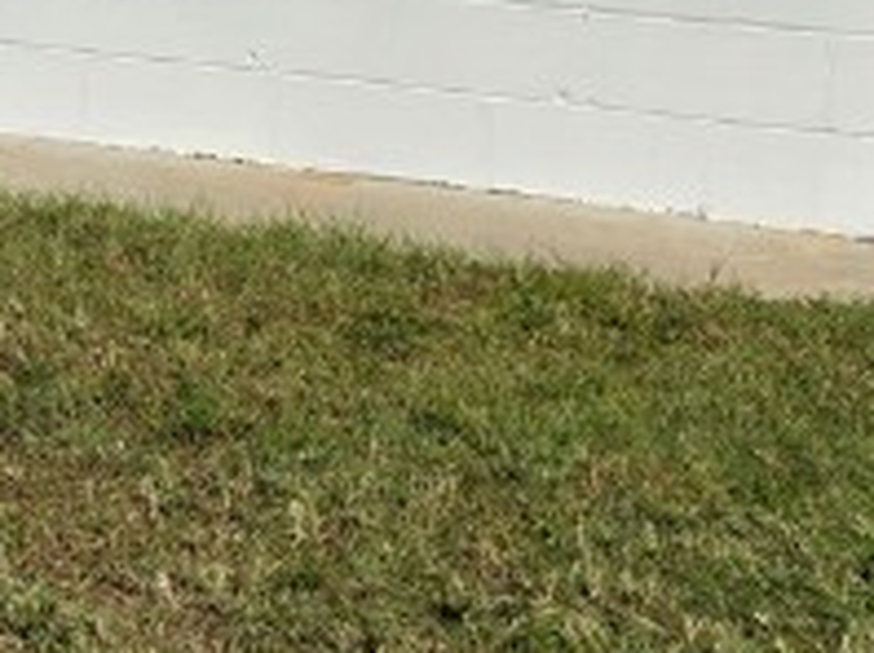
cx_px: -1024
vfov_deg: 11.9
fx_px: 3001
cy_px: -278
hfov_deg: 13.5
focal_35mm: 119
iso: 12
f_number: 1.7
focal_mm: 6.3
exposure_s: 1/1936
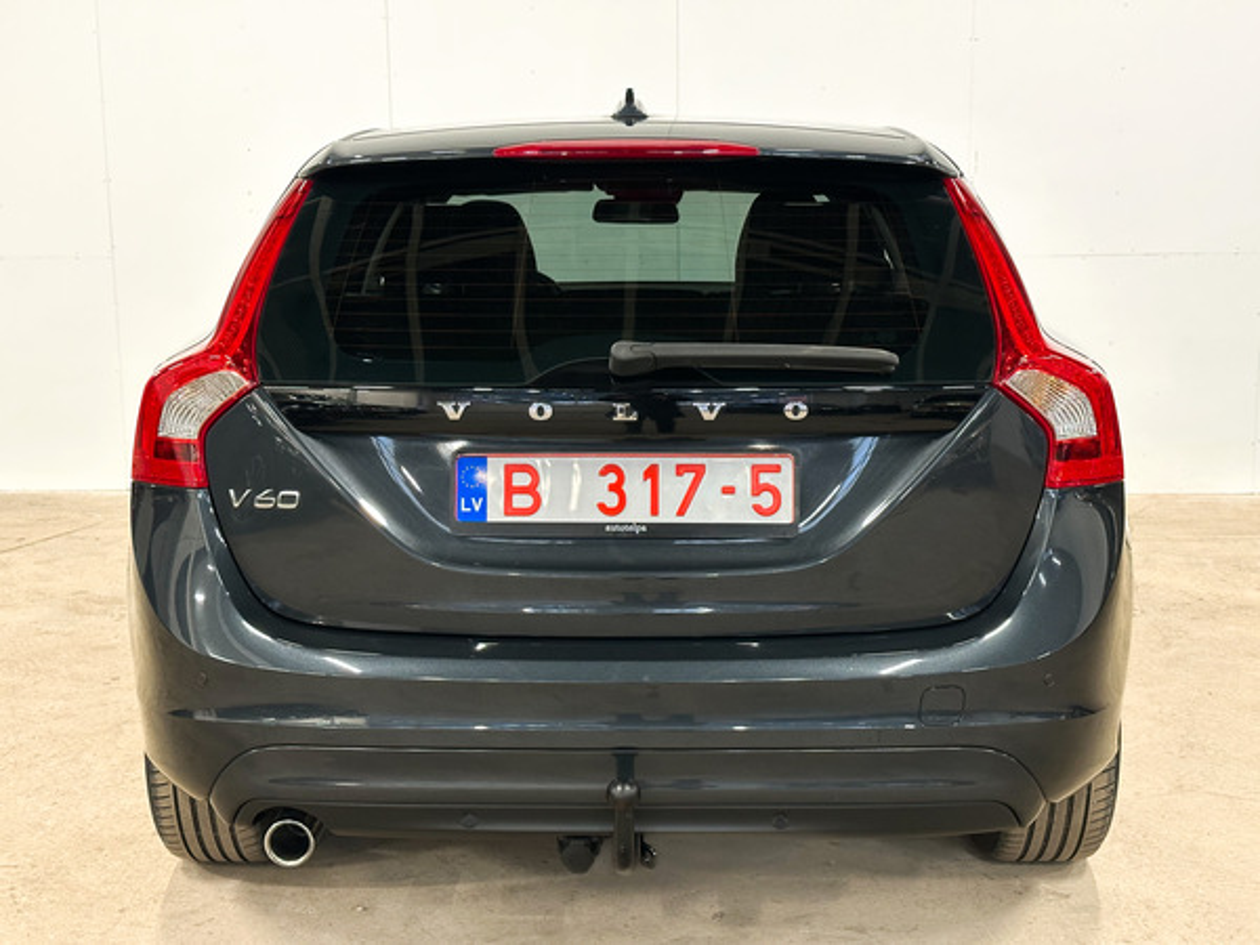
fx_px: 1747
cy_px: 472
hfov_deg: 39.7
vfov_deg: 30.3
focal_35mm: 48
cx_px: 630
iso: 250
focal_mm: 6.86
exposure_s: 1/35
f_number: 1.8
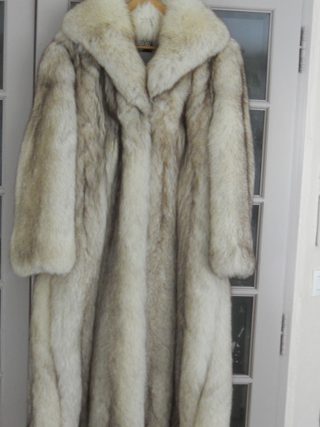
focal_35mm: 51
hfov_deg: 28.5
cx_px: 158
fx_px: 629
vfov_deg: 37.5
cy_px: 230
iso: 400
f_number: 3.4
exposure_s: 1/40
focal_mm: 8.3
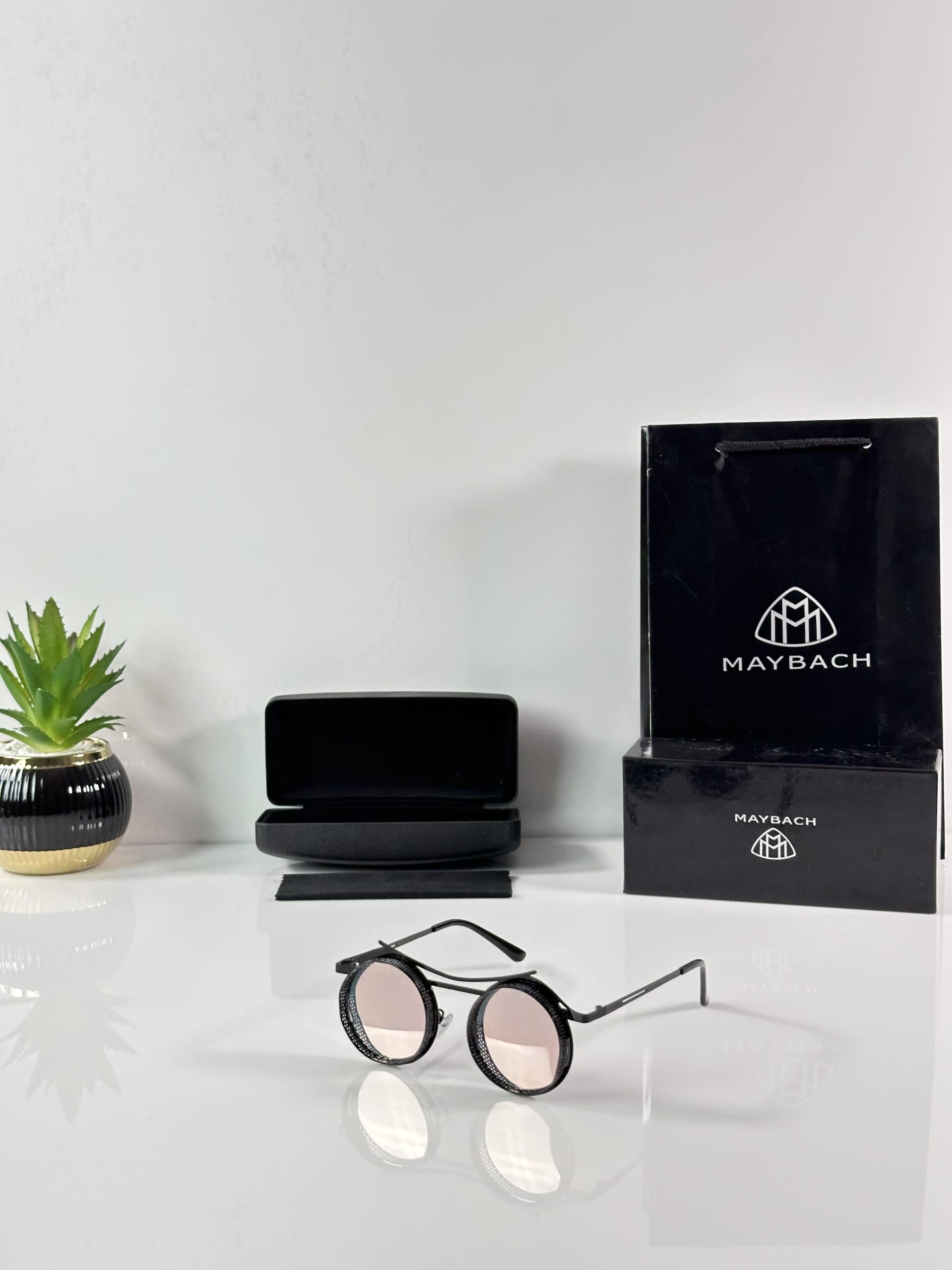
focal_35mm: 48
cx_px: 476
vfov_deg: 39.7
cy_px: 635
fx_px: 1760
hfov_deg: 30.3
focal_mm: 6.86
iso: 64
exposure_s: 1/50
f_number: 1.78
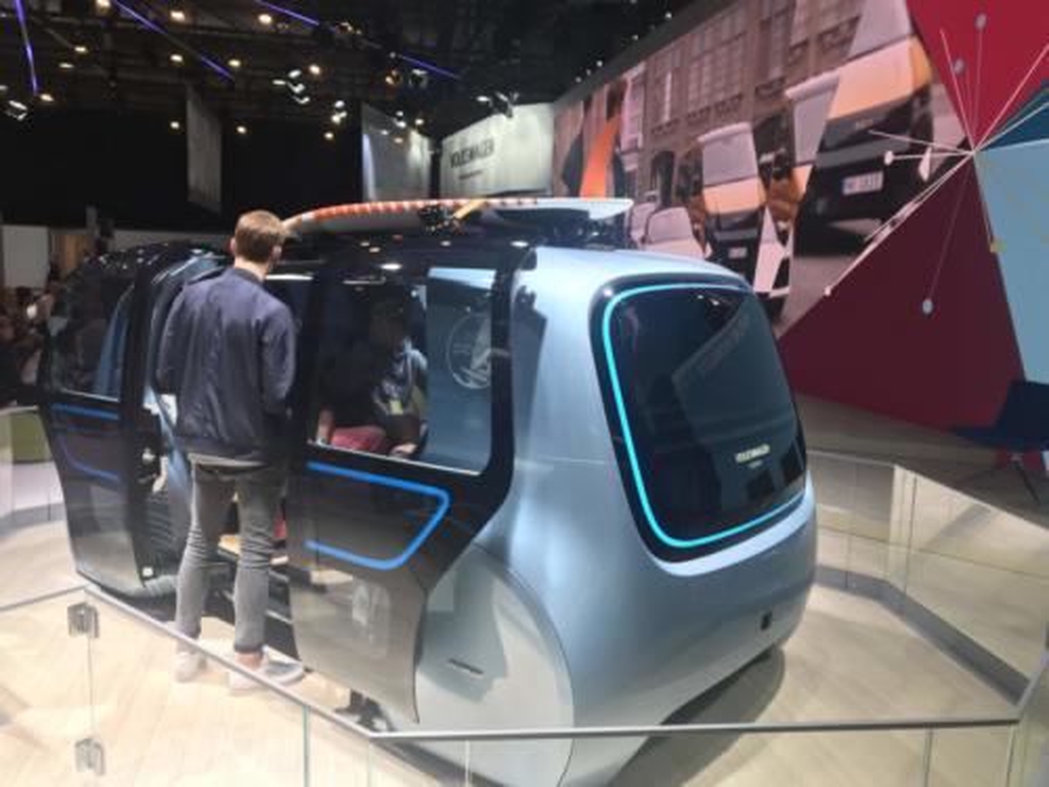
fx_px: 849
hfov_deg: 63.4
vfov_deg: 49.7
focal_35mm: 28
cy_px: 394
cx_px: 524
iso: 20
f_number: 1.8
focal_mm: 3.99
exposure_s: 1/102
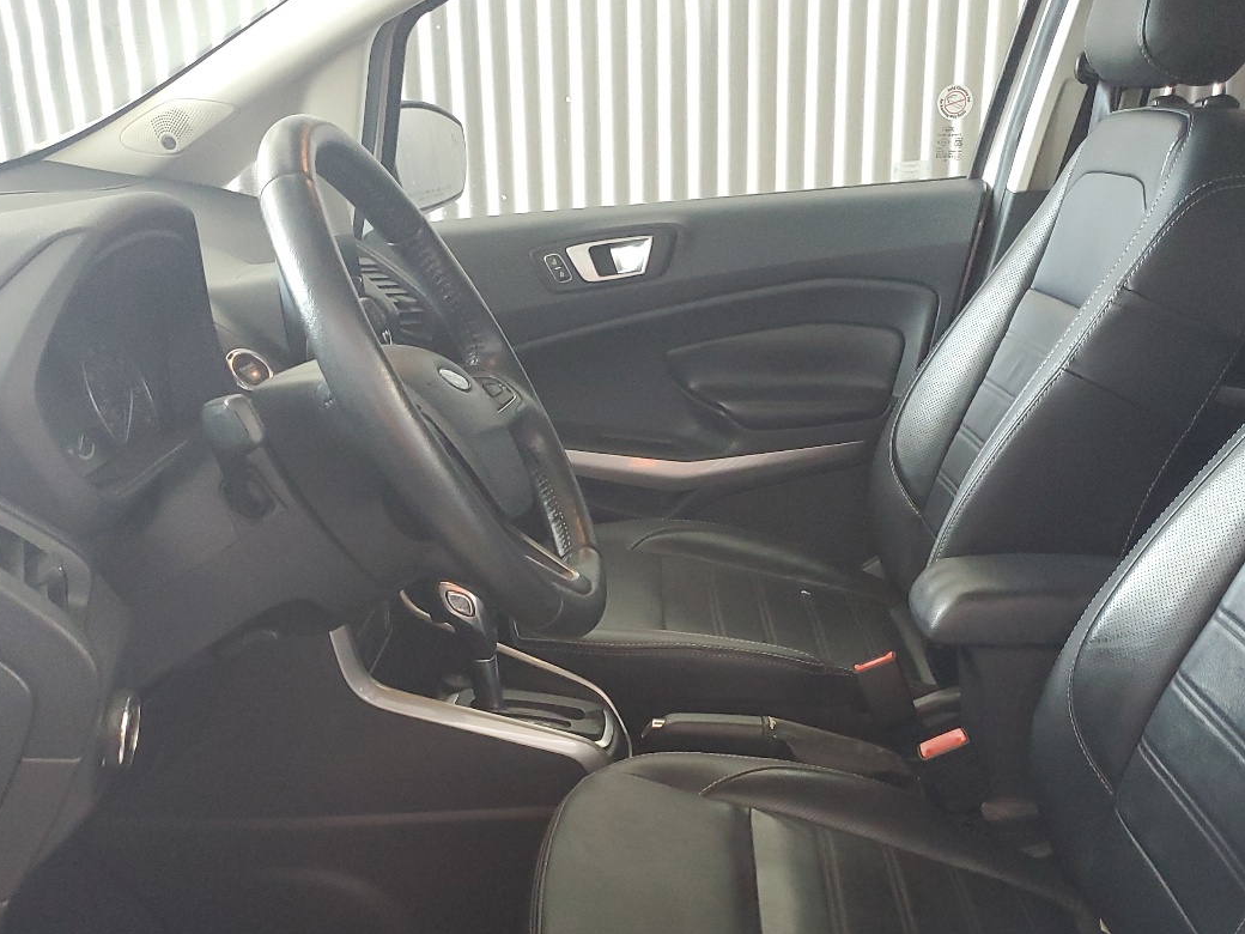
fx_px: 1439
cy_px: 678
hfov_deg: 46.8
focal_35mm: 40
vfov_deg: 35.3
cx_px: 652
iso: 246
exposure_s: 1/60.2
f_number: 1.5
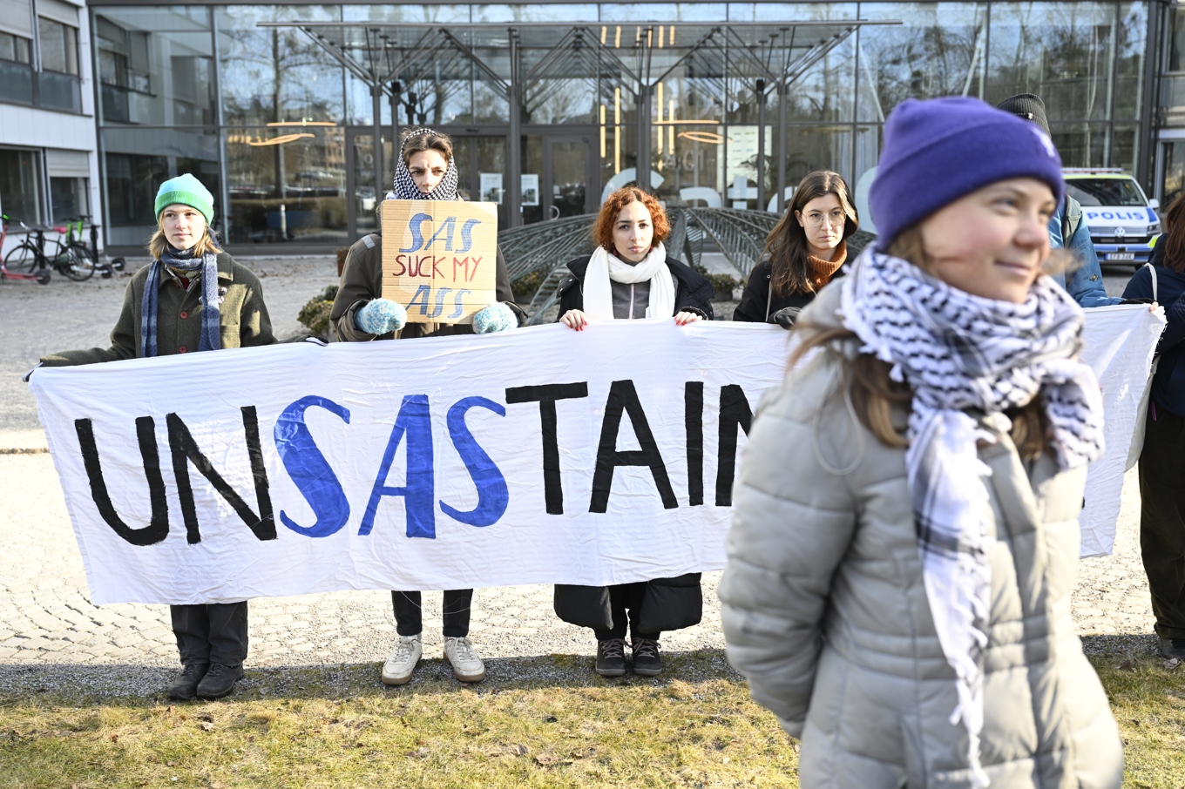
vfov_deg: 34.2
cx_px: 592
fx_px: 1283
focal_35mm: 39
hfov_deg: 49.6
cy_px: 394
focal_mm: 39
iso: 500
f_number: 4
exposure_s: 1/640
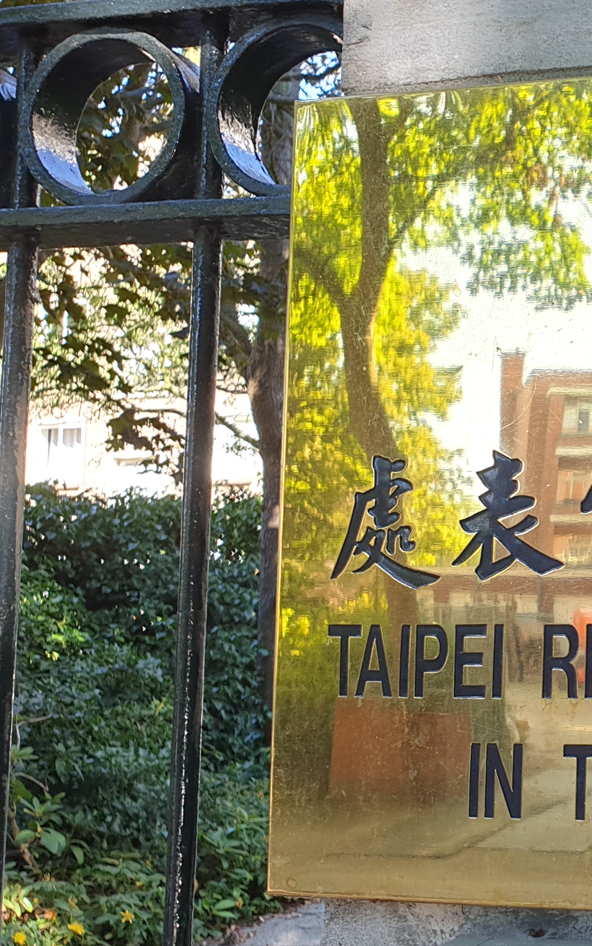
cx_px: 858
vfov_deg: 38.8
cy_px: 503
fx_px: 1342
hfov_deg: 21.4
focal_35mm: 52
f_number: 2.4
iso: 50
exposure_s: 1/64
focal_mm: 4.3
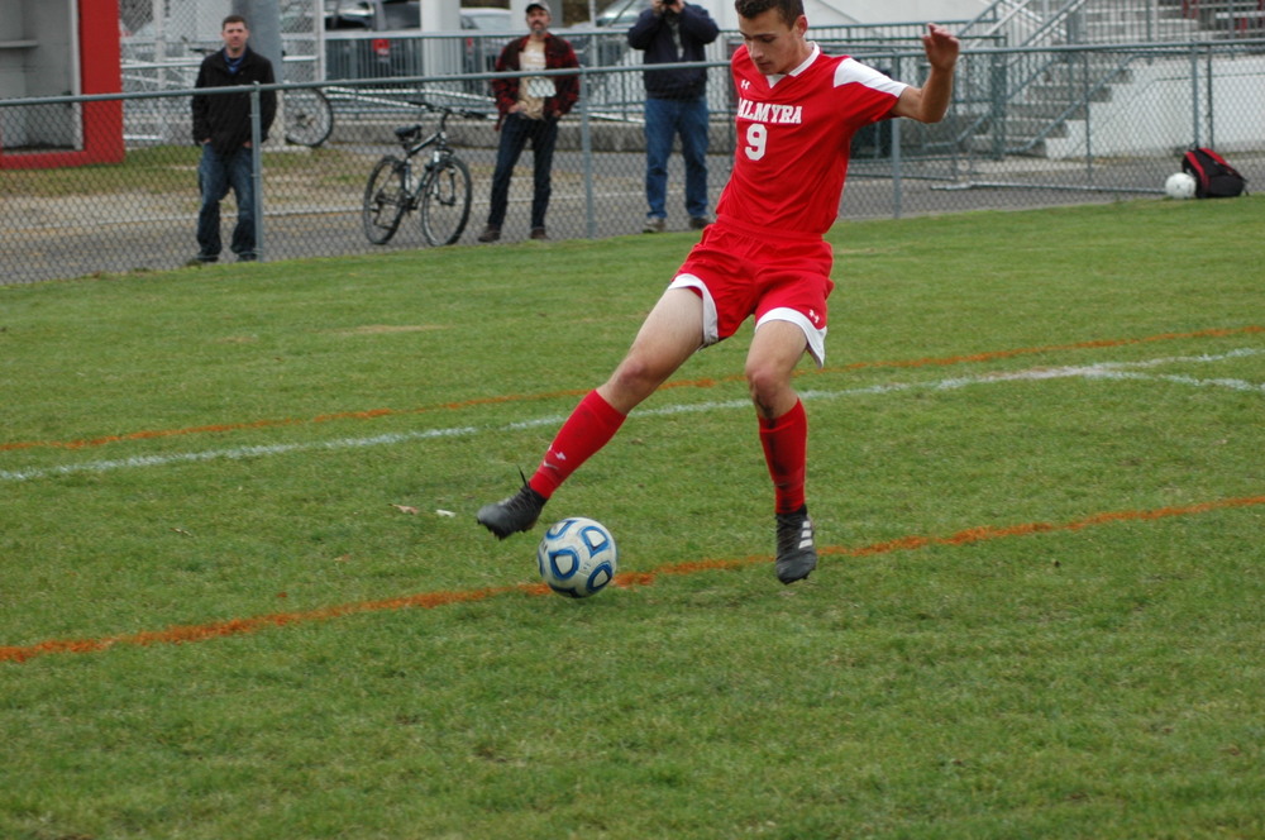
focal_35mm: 142
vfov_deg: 9.6
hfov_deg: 14.4
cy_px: 420
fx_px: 5001
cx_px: 632
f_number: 4.8
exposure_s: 1/500
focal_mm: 95
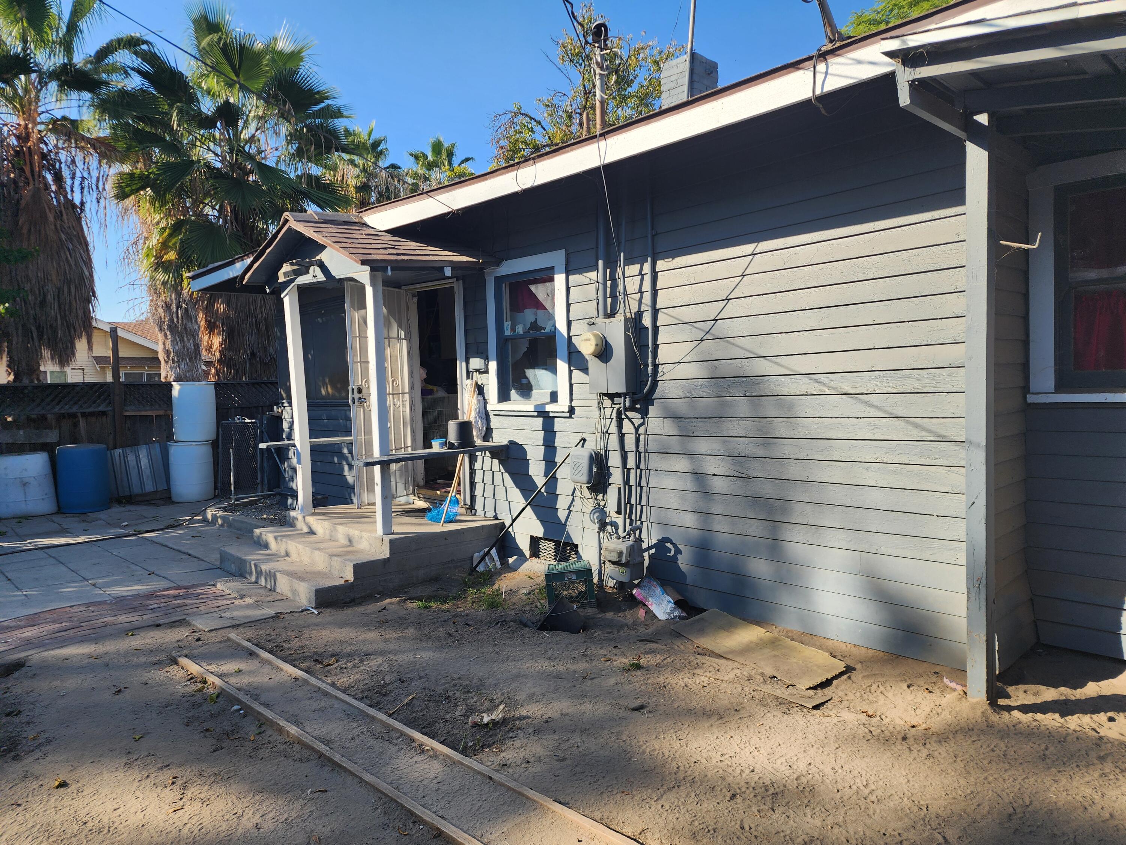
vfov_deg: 58.9
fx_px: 748
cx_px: 563
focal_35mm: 23
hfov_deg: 73.9
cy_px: 422
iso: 12
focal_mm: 6.4
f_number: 1.8
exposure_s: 1/525
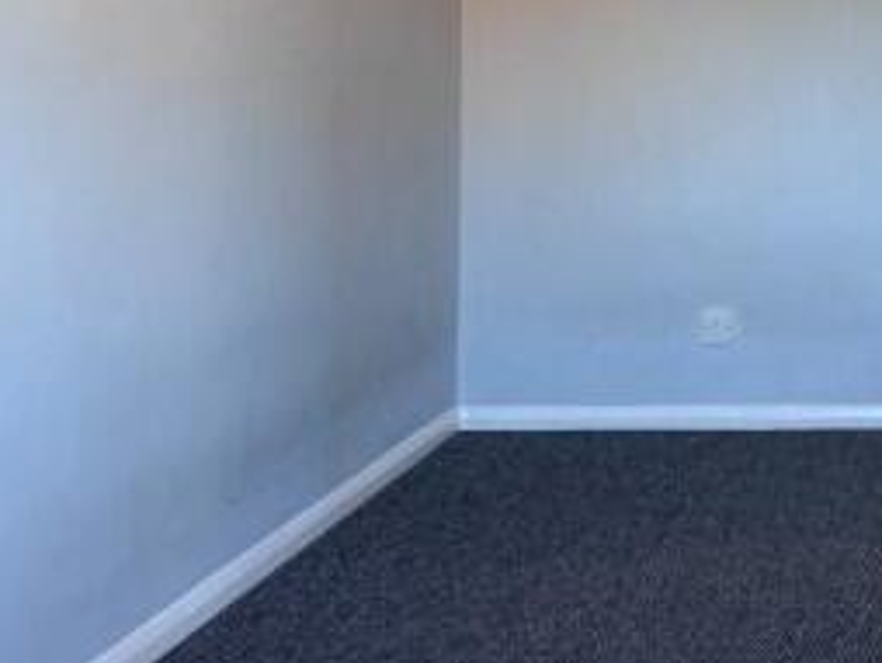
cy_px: 30
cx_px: 981
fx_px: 1403
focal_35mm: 55
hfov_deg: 30.9
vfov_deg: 25.5
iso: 200
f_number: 1.78
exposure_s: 1/100
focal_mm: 6.76
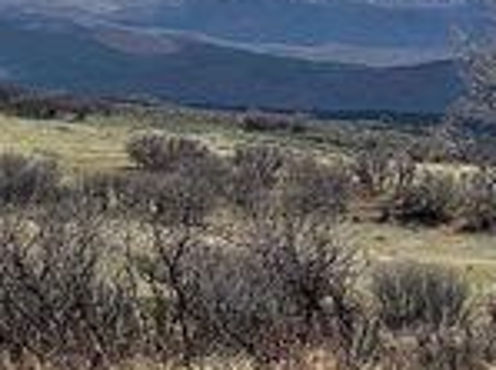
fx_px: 3702
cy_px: 68
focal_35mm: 259
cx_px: -266
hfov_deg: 7.5
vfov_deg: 5.7
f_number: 2.8
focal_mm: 9
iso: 25
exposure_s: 1/1575
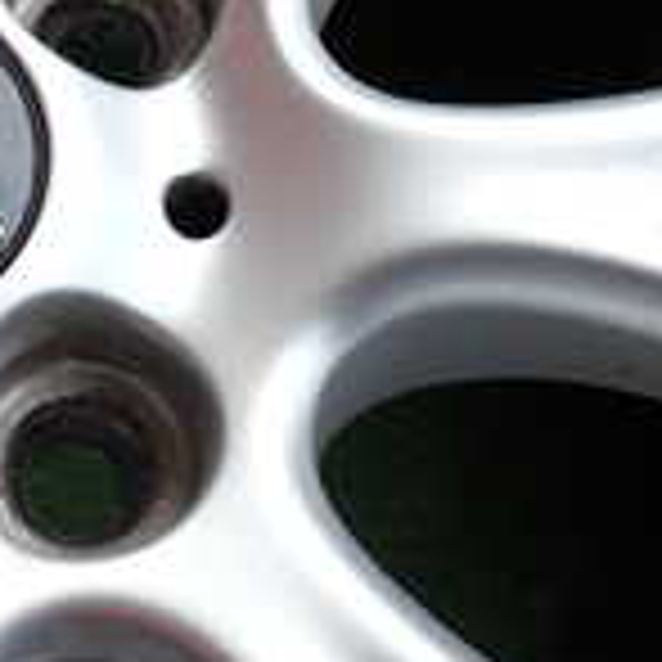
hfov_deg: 18.8
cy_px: -72
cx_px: 14
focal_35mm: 90
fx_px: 1947
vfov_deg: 18.5
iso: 100
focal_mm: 4.5
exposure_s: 1/320
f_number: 2.8
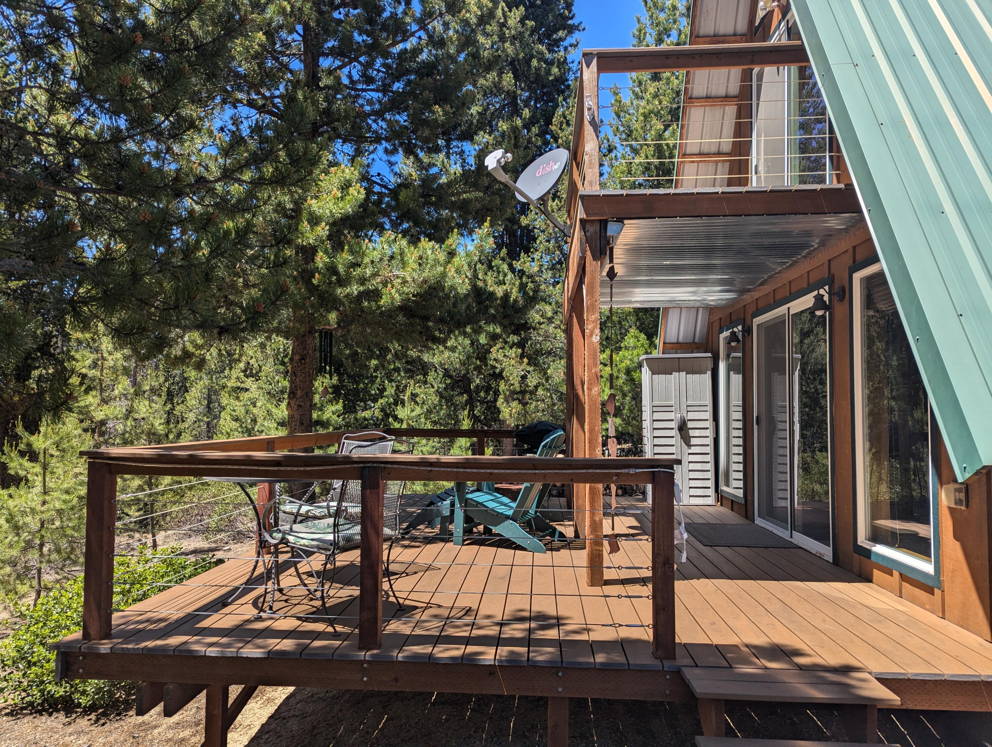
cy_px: 374
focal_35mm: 24
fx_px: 689
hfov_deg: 71.5
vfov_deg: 56.9
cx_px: 496
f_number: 1.85
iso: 39
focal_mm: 6.81
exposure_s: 1/1133
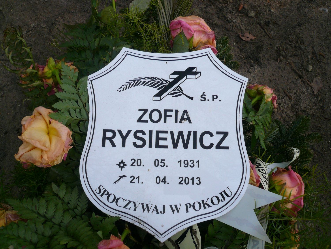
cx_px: 166
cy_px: 124
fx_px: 268
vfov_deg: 49.7
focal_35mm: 28
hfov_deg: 63.4
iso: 100
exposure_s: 1/1000
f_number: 2.8
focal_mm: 4.6
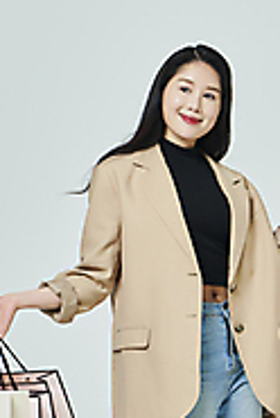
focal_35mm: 151
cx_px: 180
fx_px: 1755
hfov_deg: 9.1
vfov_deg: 13.5
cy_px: 328
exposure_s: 1/125
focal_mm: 70
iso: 100
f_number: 11
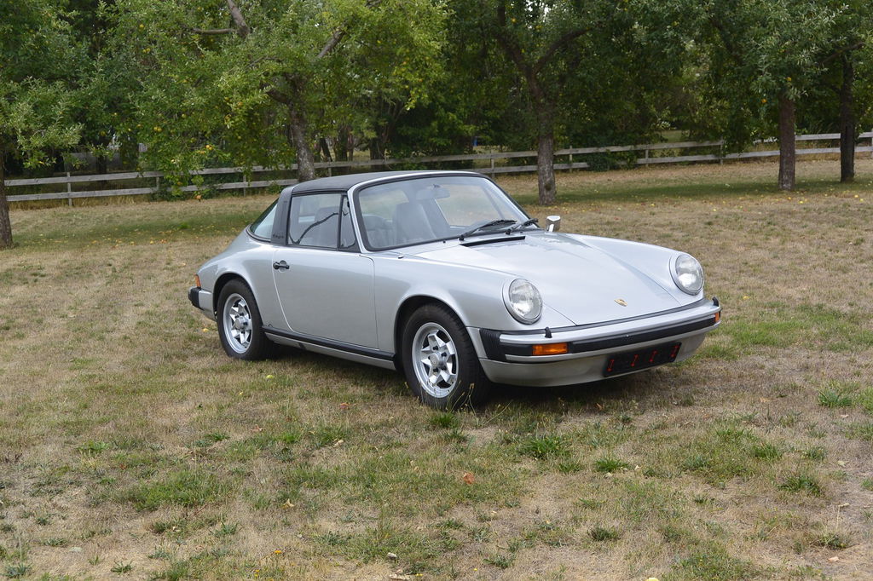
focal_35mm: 52
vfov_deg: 26.0
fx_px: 1261
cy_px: 290
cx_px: 436
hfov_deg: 38.2
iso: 160
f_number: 4.8
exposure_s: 1/60
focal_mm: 19.6
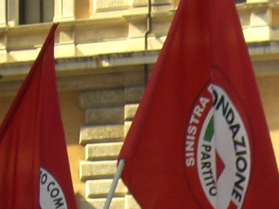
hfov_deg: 8.6
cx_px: 497
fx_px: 1774
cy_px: 558
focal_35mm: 220
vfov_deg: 6.3
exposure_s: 1/160
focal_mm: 6.3
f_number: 4.4
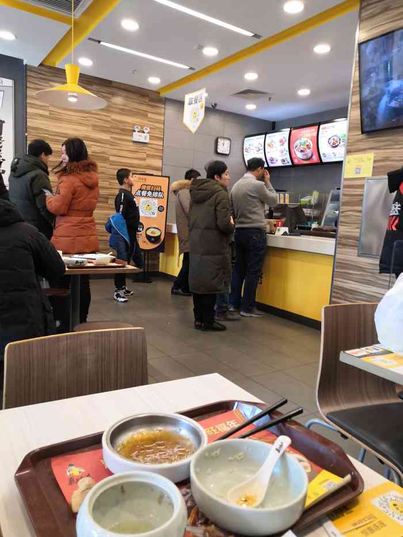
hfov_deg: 51.4
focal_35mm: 27
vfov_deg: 65.3
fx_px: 419
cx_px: 202
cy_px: 268
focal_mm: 3.95
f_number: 1.8
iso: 160
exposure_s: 1/50
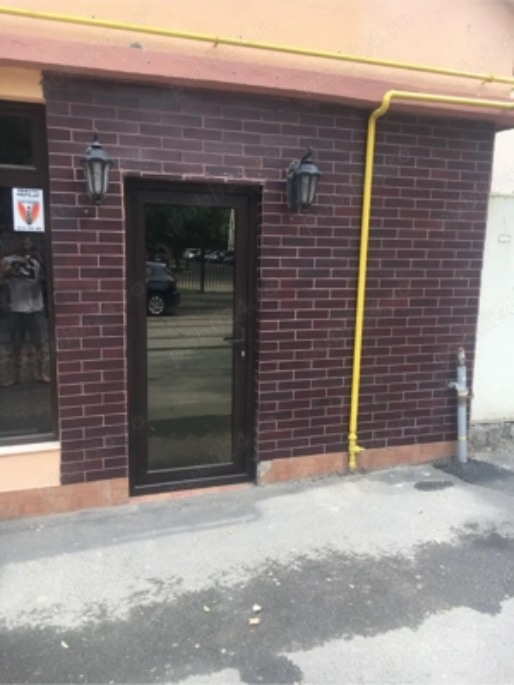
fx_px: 574
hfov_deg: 48.2
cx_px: 257
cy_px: 342
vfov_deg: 61.7
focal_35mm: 29
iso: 25
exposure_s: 1/271
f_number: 2.2
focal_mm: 4.15
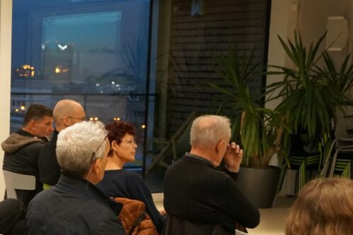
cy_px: 188
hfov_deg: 23.0
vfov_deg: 15.8
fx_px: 843
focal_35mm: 86
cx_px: 35
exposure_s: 1/160
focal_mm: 28
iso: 3200
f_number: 4.5
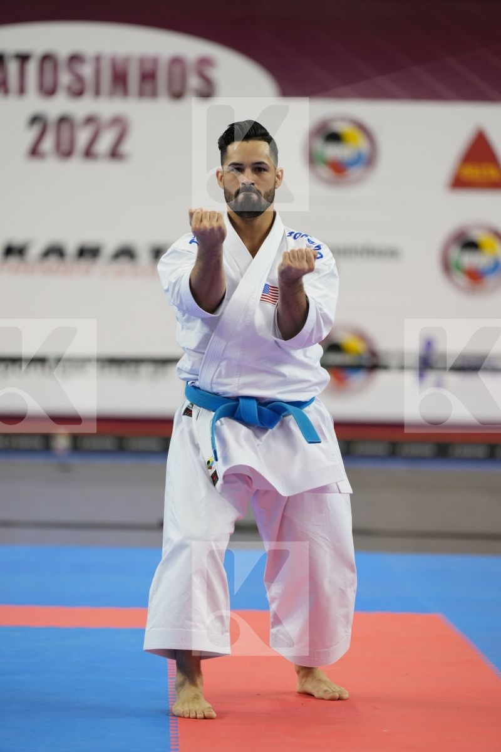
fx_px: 4175
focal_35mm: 200
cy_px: 376
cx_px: 250
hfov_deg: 6.9
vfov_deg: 10.3
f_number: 2.8
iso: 1250
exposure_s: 1/500
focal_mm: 200
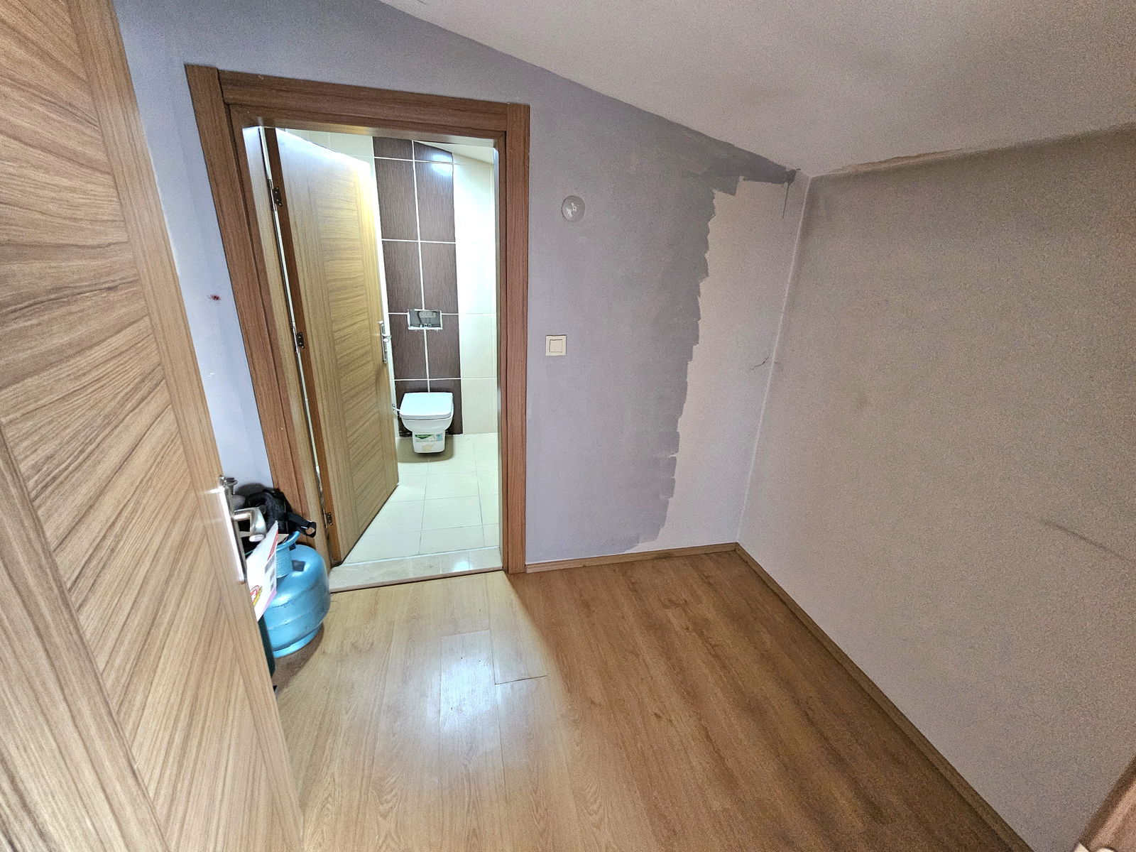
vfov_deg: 89.9
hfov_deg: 106.2
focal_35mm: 13
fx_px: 427
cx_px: 568
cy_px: 426
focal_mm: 2.2
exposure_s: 1/33.4
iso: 500
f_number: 2.2
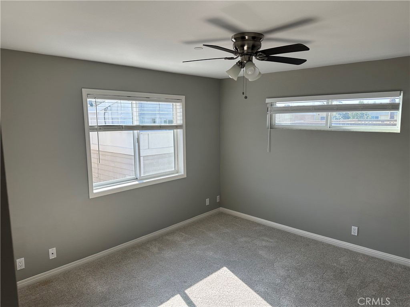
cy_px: 154
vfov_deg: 56.8
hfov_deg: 71.6
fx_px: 284
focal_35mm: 24
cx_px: 205
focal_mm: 6.86
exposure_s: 1/555
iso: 80
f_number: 1.78
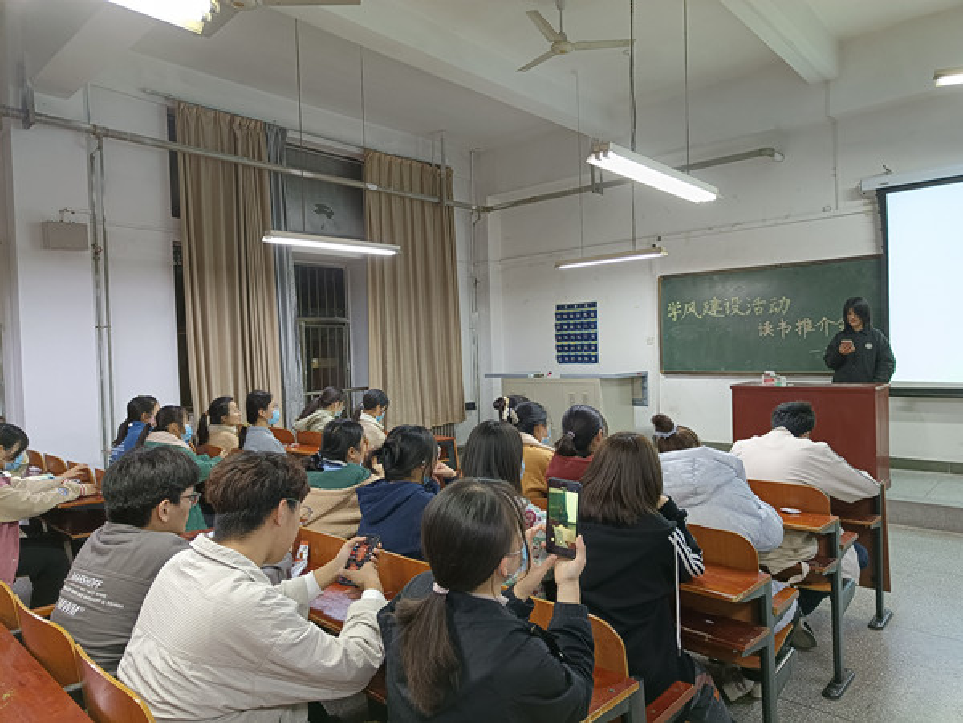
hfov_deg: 73.9
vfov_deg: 58.9
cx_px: 482
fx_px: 640
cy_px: 362
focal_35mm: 23
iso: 1790
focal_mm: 5.59
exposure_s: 1/33.3
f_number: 1.88
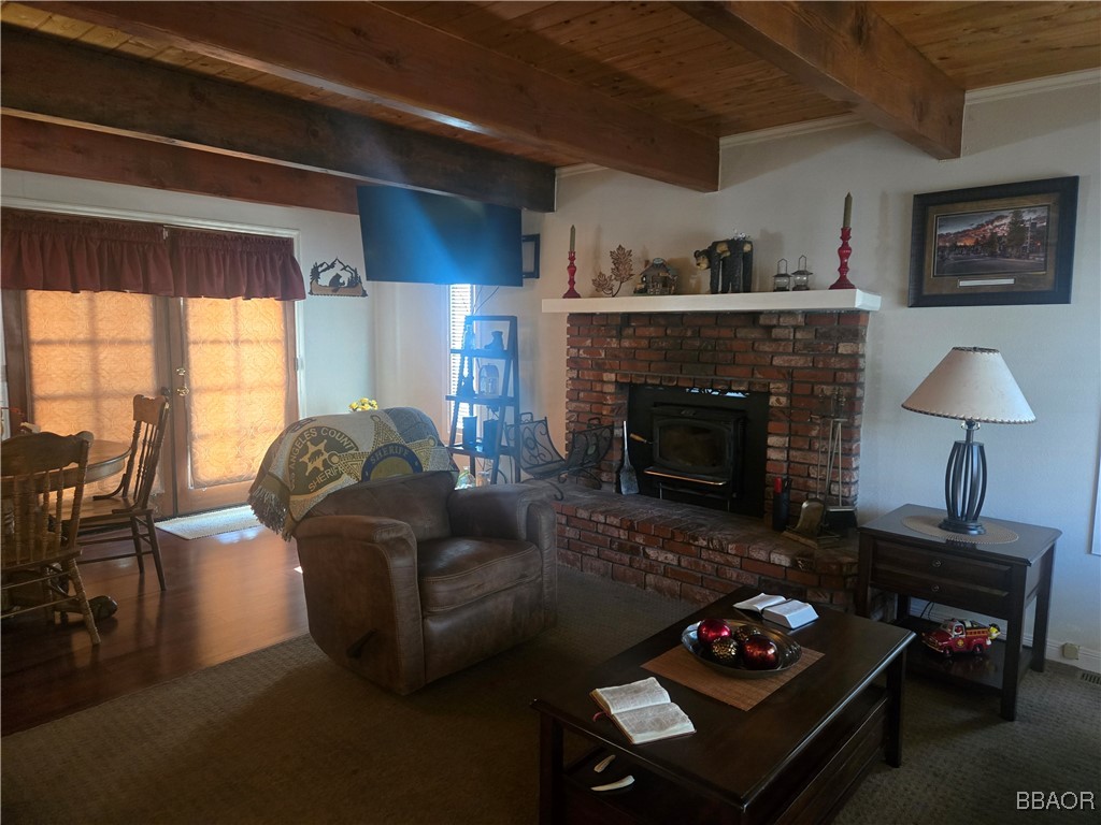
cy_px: 412
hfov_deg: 73.9
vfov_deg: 58.9
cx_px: 550
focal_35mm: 23
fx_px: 732
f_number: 1.8
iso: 1000
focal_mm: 5.4
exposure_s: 1/60
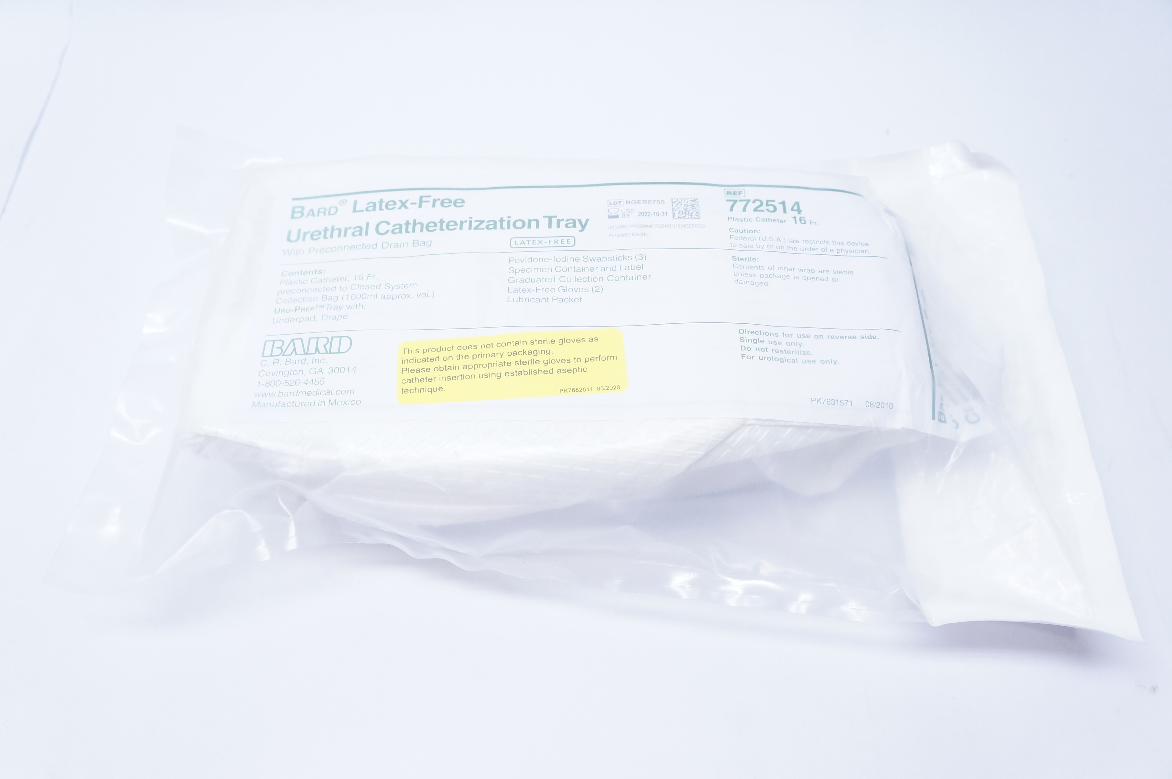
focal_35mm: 32
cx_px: 586
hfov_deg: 59.5
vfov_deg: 41.6
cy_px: 390
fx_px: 1024
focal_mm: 21
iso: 1600
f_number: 5.6
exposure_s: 1/125
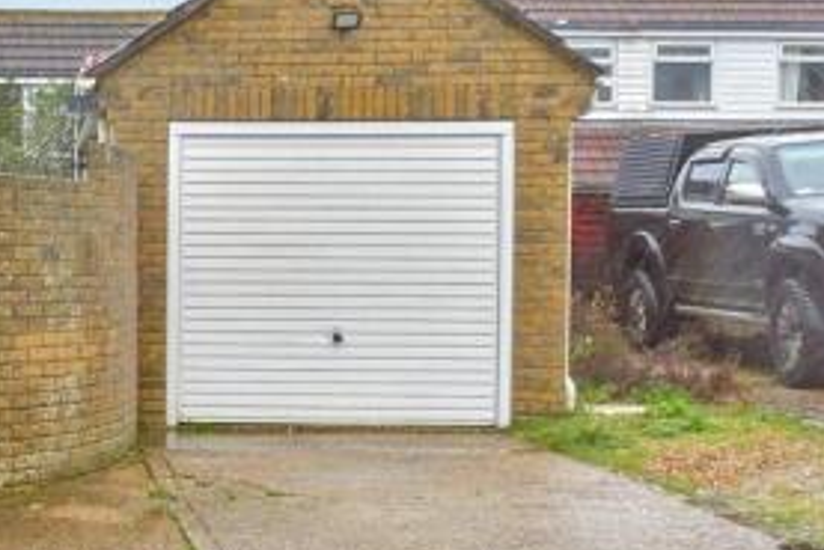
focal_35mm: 71
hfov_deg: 26.5
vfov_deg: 19.2
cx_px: -49
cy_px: 290
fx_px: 1626
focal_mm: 20
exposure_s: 1/80
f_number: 6.3
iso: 640
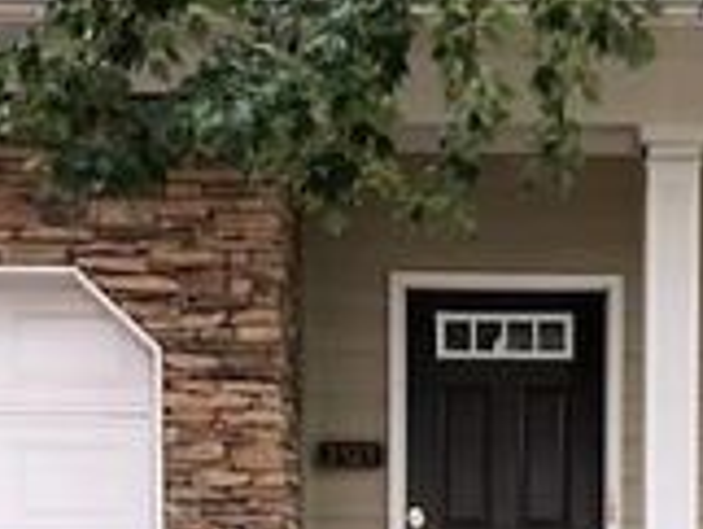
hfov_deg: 22.2
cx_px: 559
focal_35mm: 87
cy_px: 640
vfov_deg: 16.3
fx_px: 1768
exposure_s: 1/93
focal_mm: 3.99
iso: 100
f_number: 1.8
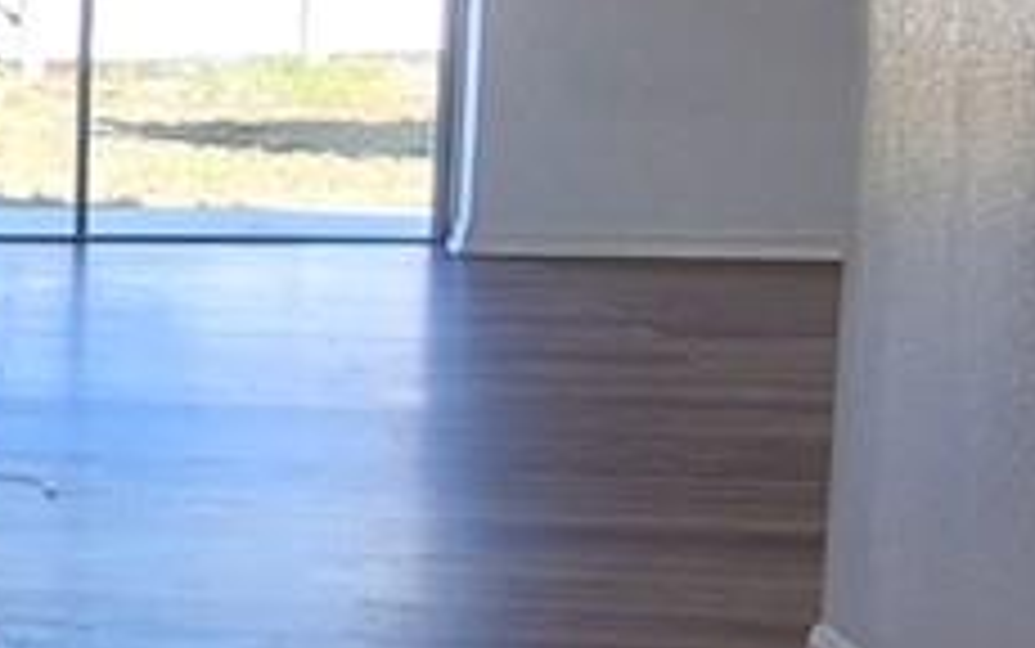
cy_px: 374
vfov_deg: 13.6
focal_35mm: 96
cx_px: -1148
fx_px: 2709
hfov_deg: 15.9
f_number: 2.2
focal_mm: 1.74
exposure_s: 1/120
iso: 80
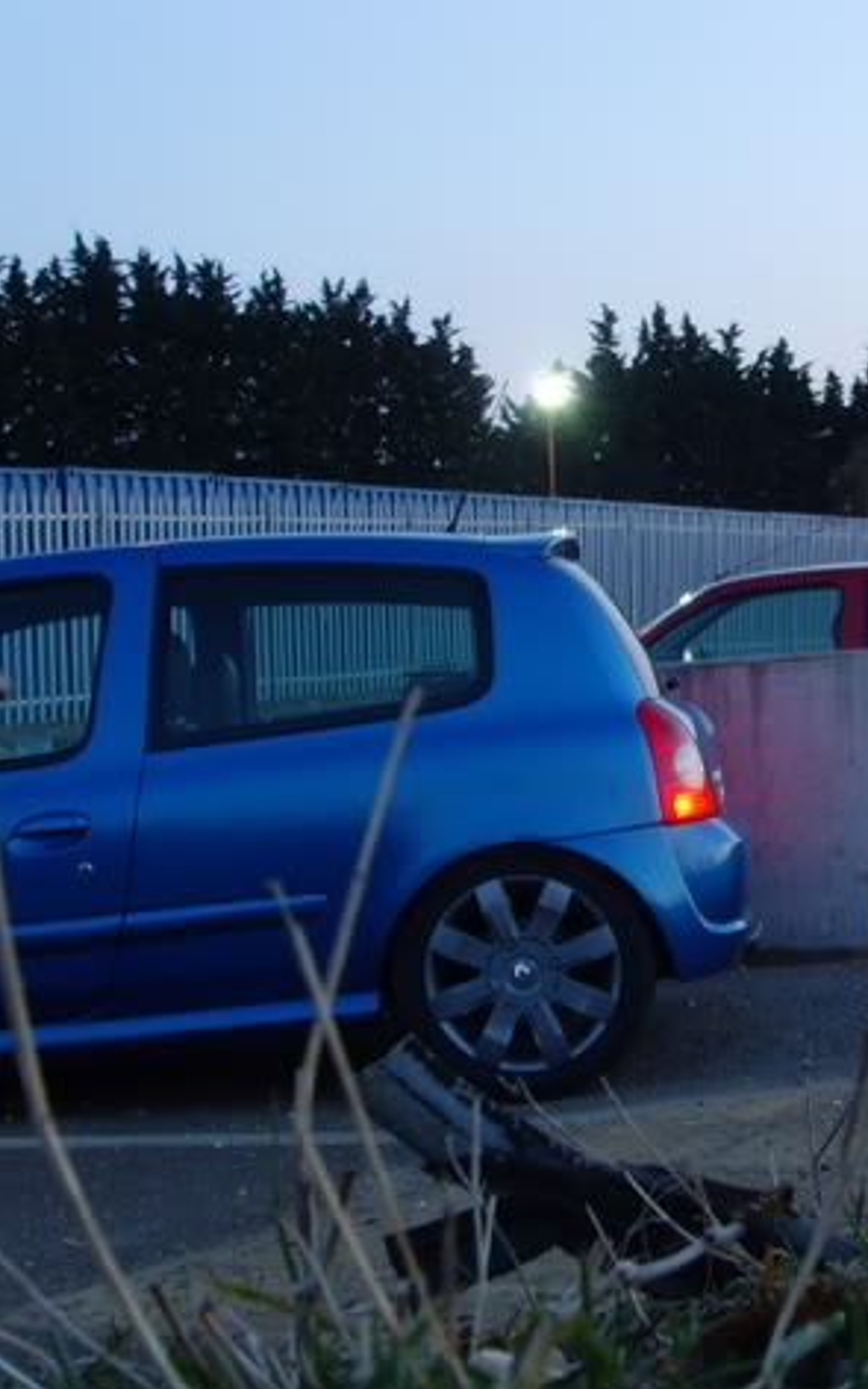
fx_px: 2120
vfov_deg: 36.3
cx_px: 750
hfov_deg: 22.7
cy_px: 700
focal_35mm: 56
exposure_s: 1.5
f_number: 6.3
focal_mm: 6.6
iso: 80
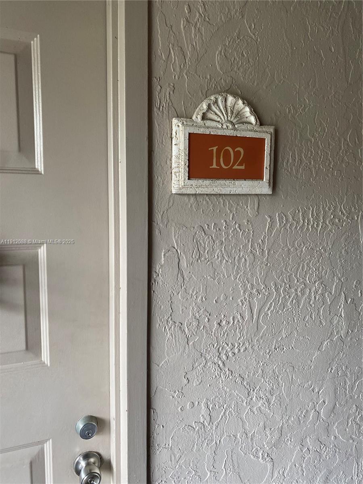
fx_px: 364
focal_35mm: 26
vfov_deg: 67.3
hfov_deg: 53.1
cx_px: 182
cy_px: 242
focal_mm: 4.25
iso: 100
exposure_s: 1/121
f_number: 1.8
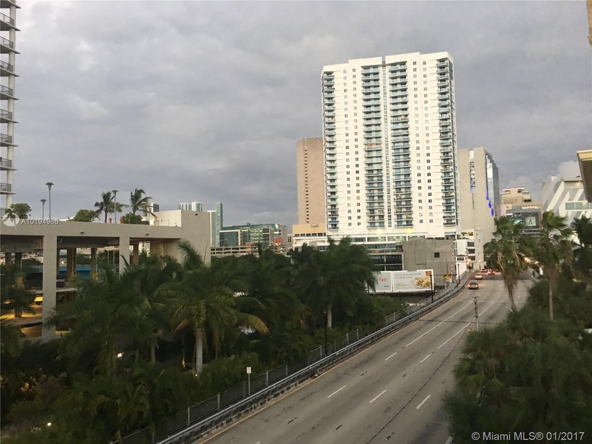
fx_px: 496
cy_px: 222
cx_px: 296
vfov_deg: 48.2
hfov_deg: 61.7
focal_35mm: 29
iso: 80
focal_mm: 4.15
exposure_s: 1/15
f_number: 2.2
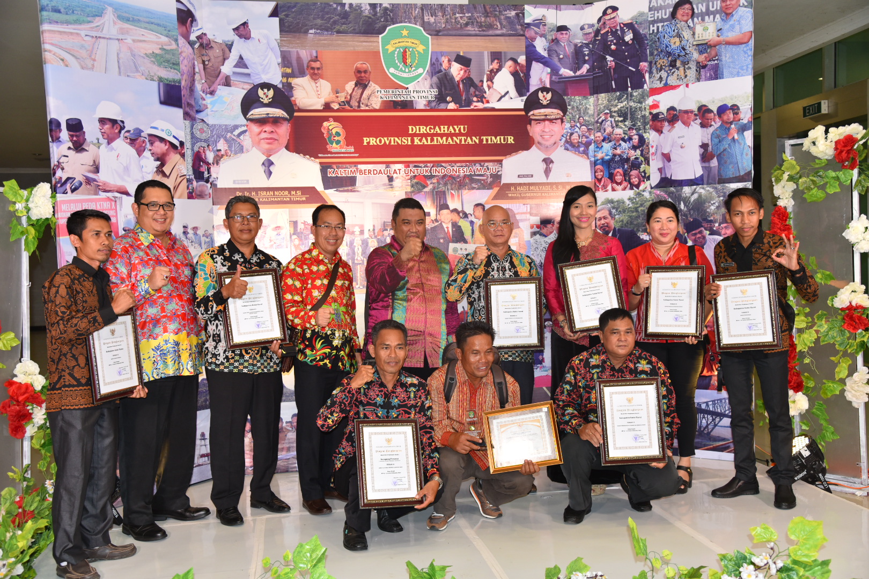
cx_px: 434
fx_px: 845
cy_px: 290
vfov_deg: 37.9
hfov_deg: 54.4
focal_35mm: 35
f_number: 5
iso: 800
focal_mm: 35
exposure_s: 1/100
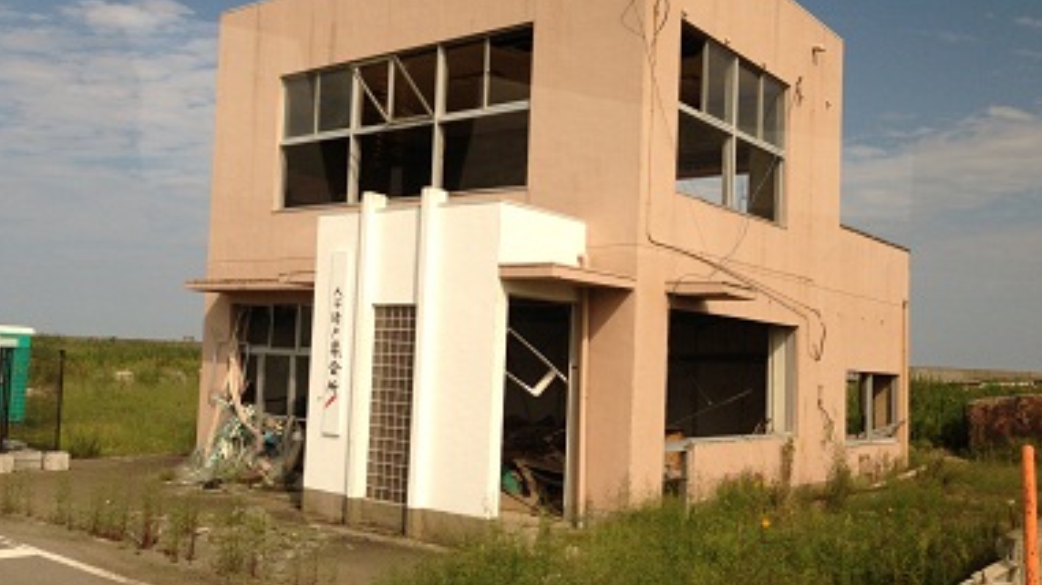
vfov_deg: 32.0
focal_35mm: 37
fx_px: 1022
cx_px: 522
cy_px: 295
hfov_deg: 54.0
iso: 50
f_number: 2.4
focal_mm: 4.13
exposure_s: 1/565
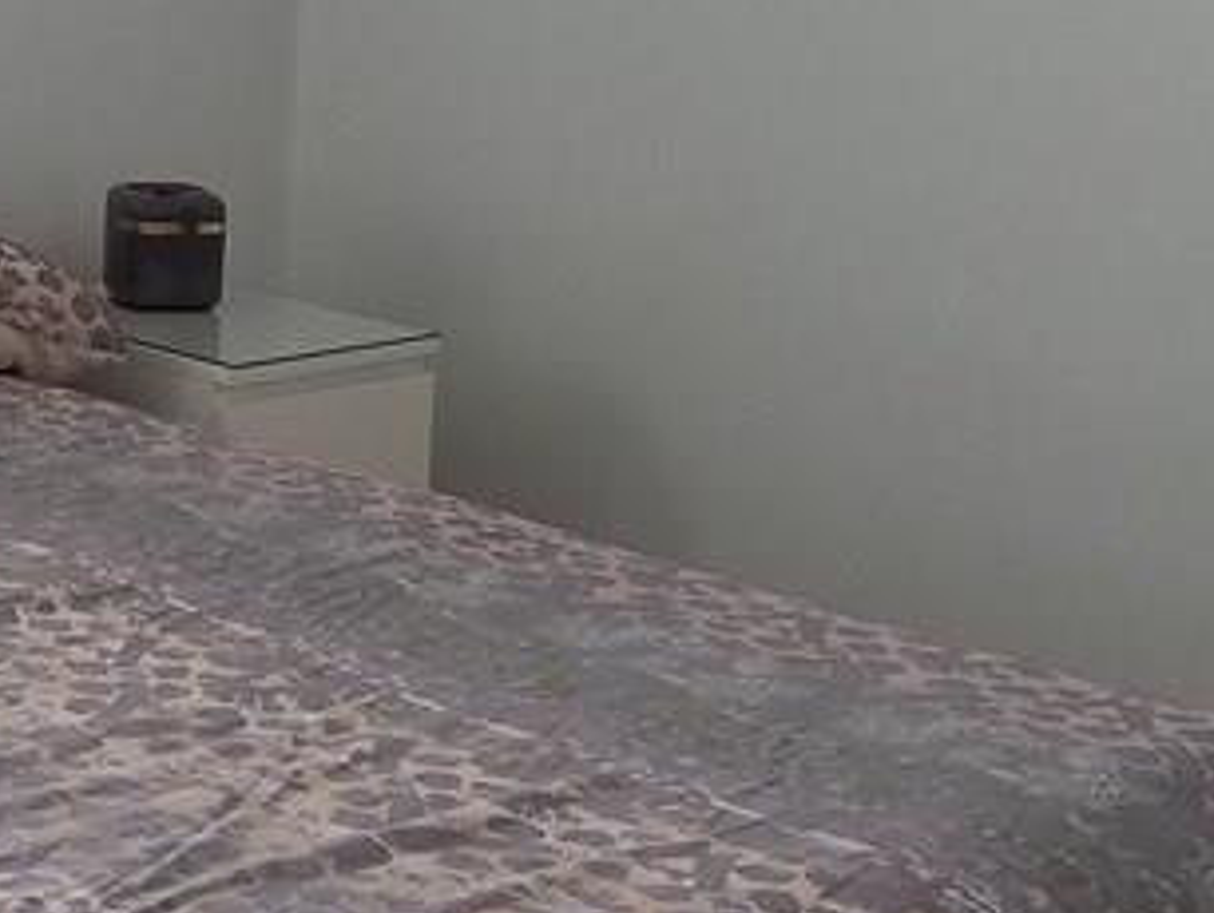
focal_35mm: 87
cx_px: -52
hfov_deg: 21.5
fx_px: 3054
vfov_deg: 16.6
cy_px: -52
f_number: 1.7
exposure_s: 1/120
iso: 80
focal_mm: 4.2
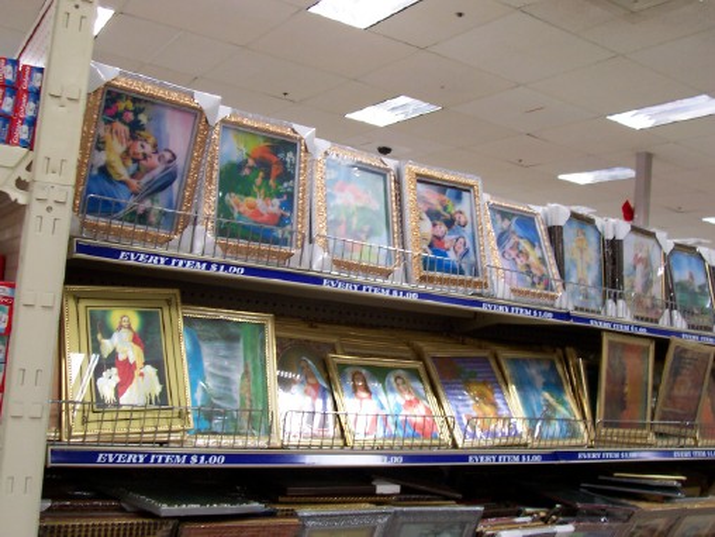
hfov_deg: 50.1
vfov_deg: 38.7
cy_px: 268
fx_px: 764
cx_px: 358
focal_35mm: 37
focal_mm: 5.6
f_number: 2.8
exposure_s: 1/30
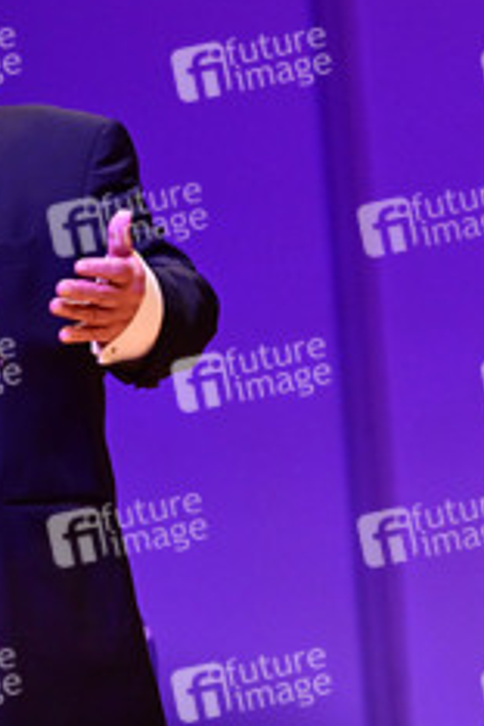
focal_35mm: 327
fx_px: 6594
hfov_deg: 4.2
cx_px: -141
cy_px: 298
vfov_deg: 6.3
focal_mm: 170
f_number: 3.2
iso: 5000
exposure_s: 1/640
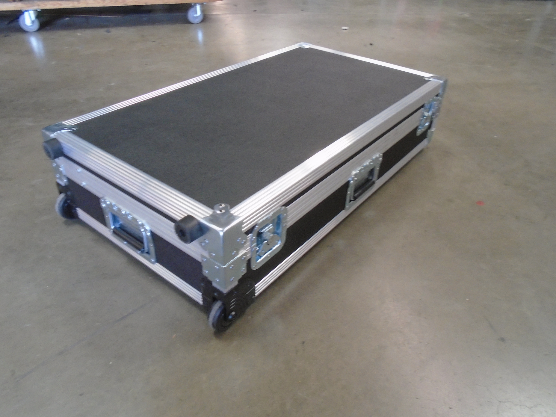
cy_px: 208
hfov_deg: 67.3
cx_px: 278
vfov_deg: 53.1
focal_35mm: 26
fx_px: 418
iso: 250
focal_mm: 4.6
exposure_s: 1/30
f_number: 3.2
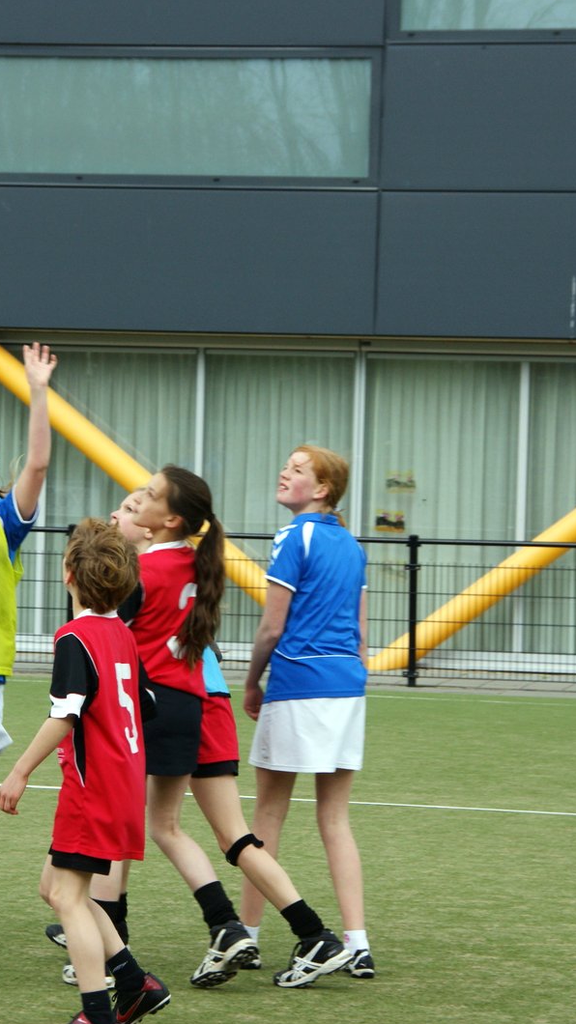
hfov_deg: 7.3
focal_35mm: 166
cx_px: 86
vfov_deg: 13.0
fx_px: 4509
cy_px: 513
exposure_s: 1/250
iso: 200
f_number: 8
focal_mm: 70
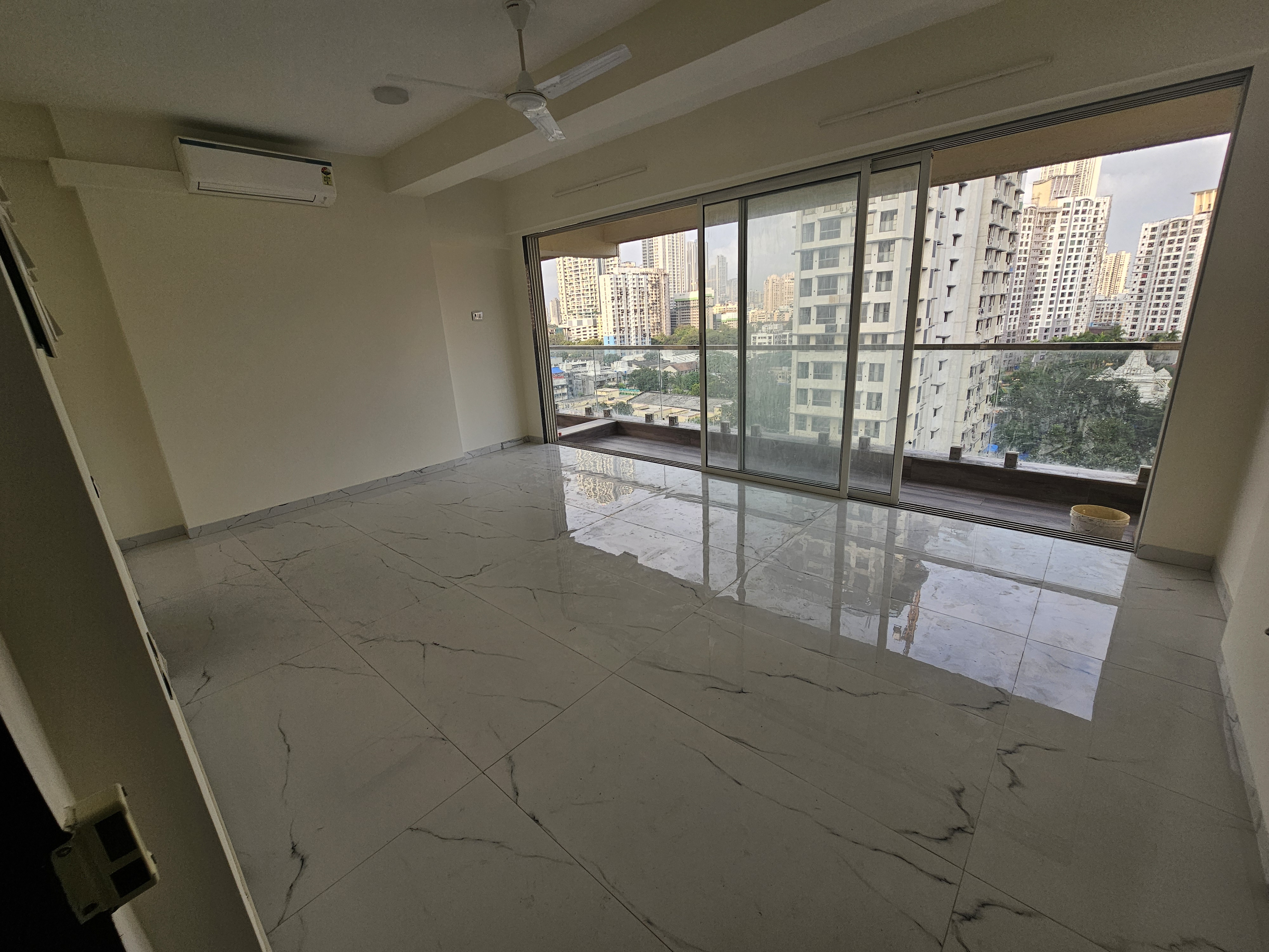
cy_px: 476
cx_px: 634
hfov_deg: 106.2
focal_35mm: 13
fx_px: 477
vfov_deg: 89.9
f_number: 2.2
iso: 50
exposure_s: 1/360
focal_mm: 2.2
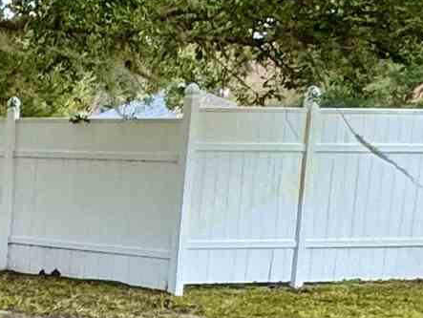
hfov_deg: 13.3
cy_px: 250
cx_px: -665
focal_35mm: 97
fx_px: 1186
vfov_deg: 15.2
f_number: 2.2
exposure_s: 1/316
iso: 40
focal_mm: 2.22
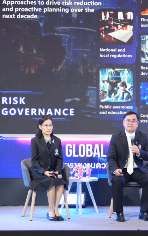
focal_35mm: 108
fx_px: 696
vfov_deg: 19.3
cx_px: 121
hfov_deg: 12.1
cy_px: 118
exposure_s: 1/100
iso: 500
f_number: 2.8
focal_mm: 70
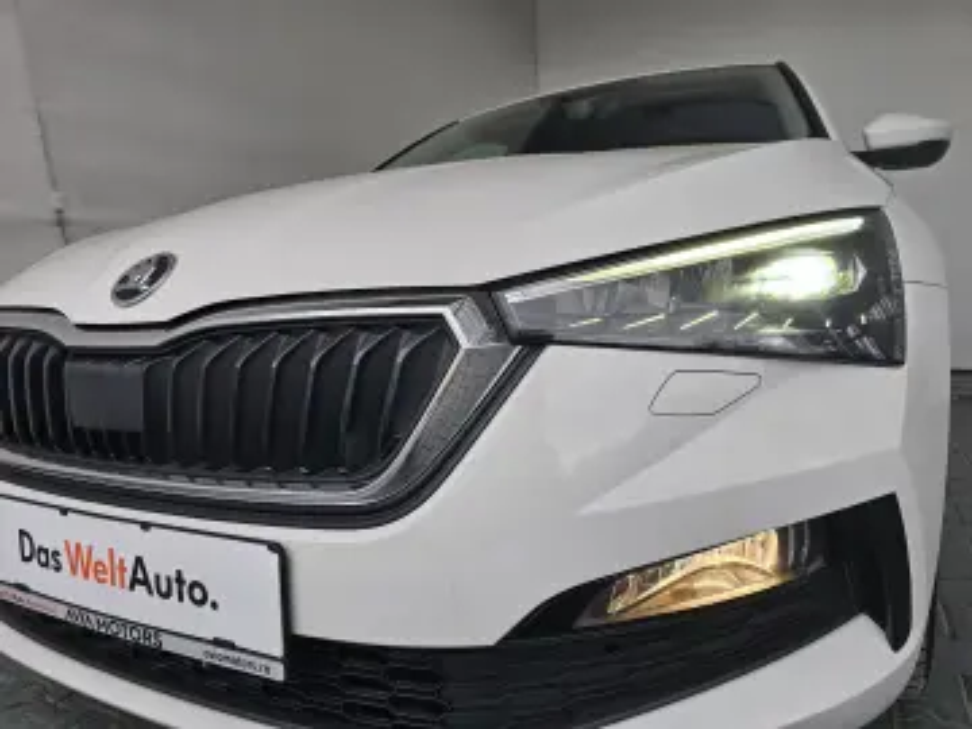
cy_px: 364
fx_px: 646
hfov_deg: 73.9
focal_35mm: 23
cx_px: 486
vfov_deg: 58.9
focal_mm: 6.3
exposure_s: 1/200
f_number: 1.7
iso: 20
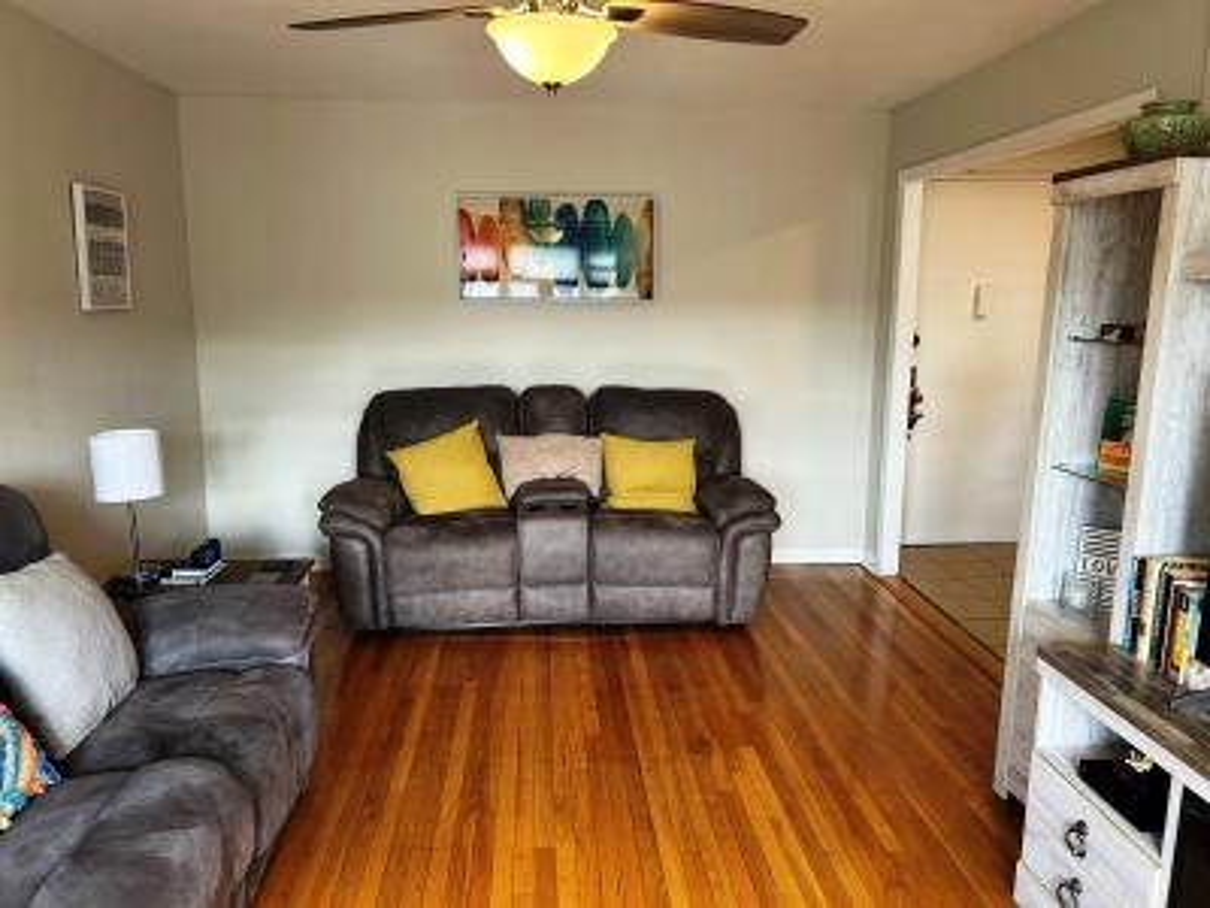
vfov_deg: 53.1
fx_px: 909
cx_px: 605
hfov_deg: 67.3
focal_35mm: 26
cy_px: 454
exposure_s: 1/60
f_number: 1.5
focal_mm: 5.7
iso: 80
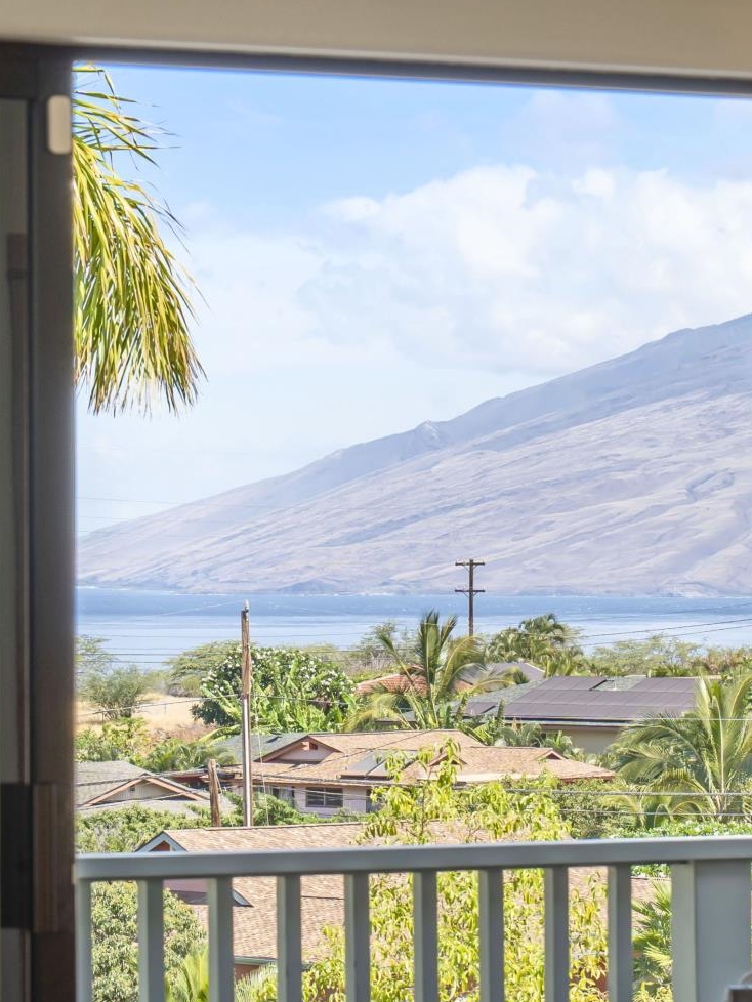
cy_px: 539
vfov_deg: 10.3
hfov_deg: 7.7
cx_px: 425
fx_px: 5559
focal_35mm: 192
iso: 100
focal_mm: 71
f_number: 8
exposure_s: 1/13
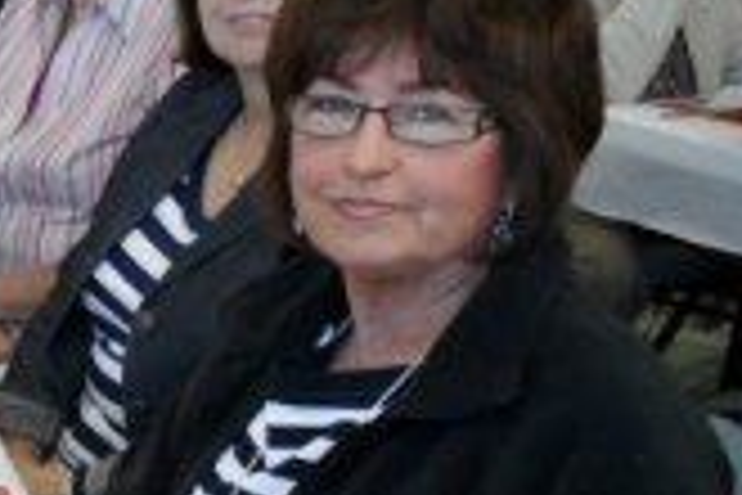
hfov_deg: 19.2
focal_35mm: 91
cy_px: 459
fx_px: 1875
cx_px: -418
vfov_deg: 14.8
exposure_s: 1/30
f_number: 3.2
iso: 160
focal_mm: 3.9
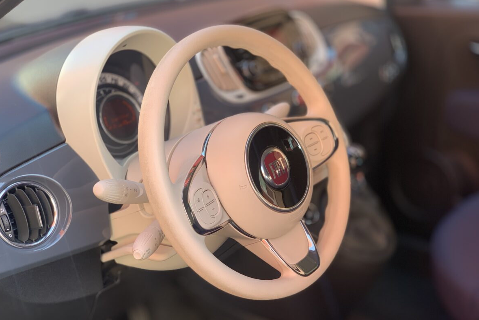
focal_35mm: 55
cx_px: 239
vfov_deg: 24.6
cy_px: 172
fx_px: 732
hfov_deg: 36.2
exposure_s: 1/122
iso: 40
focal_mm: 6
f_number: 2.4
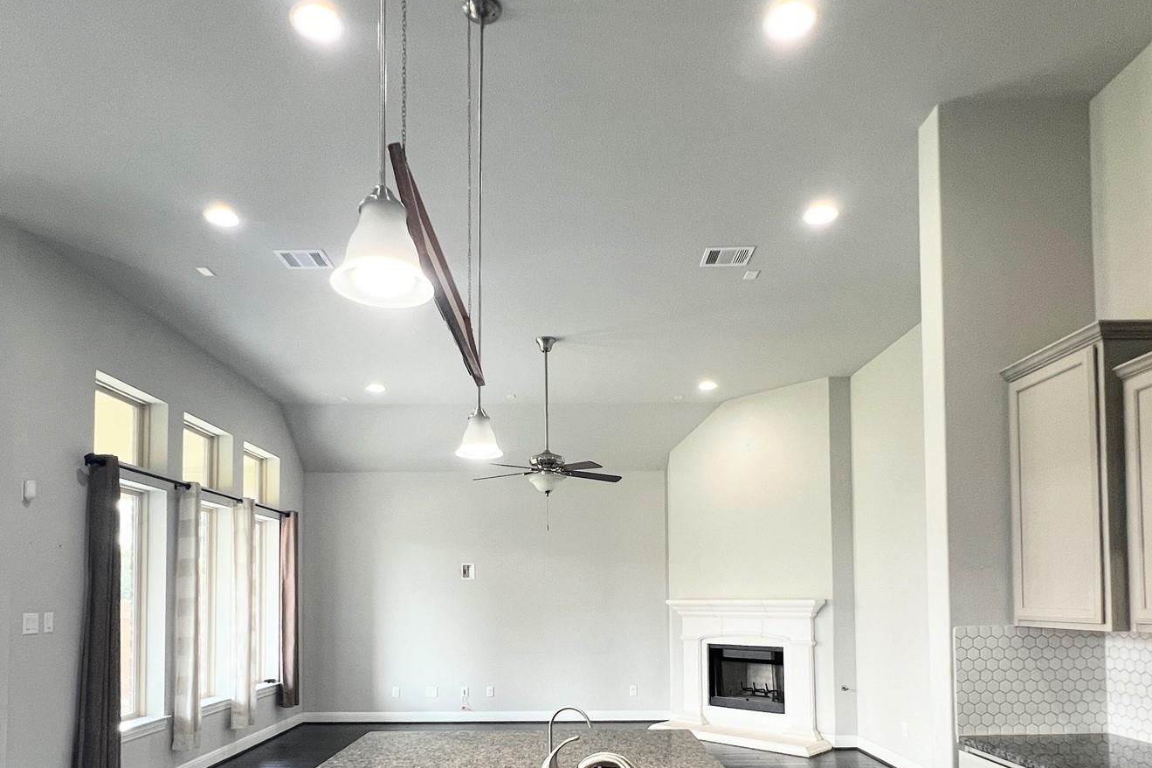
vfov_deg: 56.5
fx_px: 672
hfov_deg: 81.2
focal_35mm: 21
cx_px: 573
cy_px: 578
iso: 125
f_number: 1.8
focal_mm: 1.57
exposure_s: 1/60
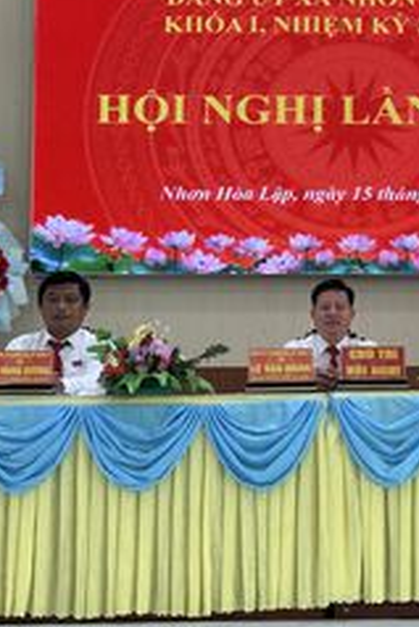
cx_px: 387
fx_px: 1273
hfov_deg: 18.4
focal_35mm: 73
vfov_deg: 27.7
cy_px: 302
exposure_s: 1/120
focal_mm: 6.86
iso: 80
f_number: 1.78
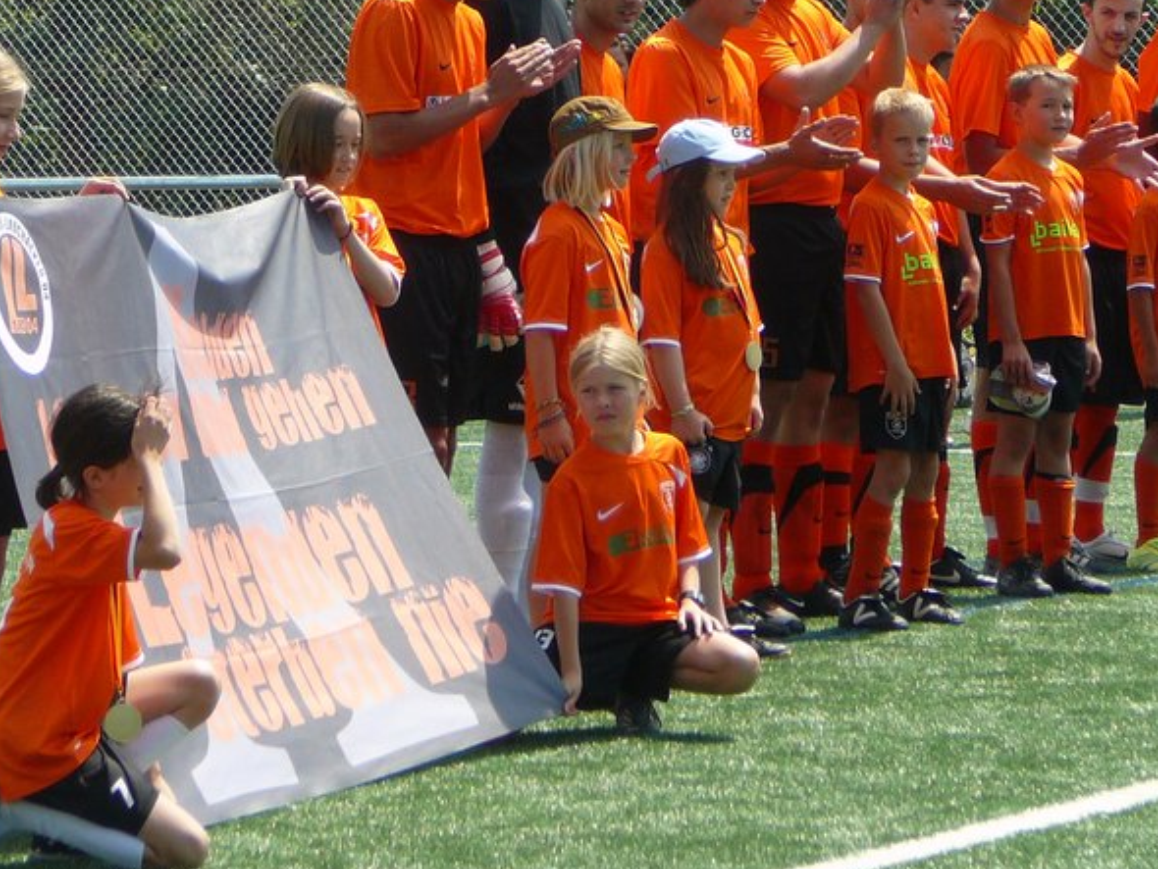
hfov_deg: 9.9
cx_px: 616
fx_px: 6693
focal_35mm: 200
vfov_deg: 7.4
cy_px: 173
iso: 80
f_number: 3.9
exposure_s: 1/400
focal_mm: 17.6
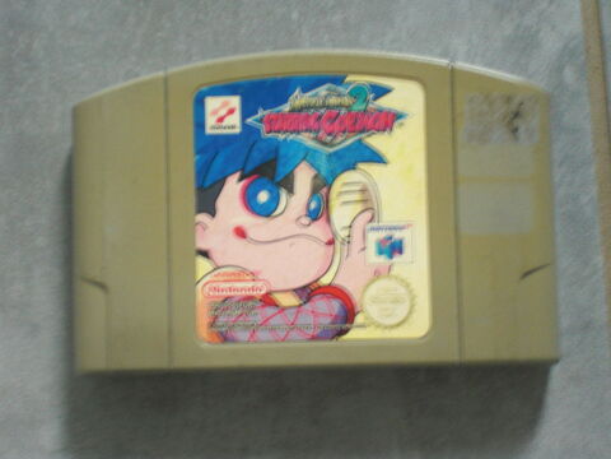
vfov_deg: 15.9
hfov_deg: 21.1
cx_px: 306
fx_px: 1642
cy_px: 230
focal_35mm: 93
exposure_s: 1/8
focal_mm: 16.5
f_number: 5.2
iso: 200
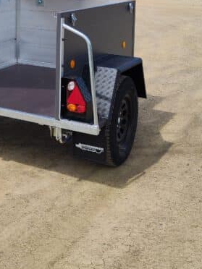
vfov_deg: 27.6
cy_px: -3
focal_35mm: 66
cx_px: -31
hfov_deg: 20.9
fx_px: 514
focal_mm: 5.59
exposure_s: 1/3111
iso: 50
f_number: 1.88
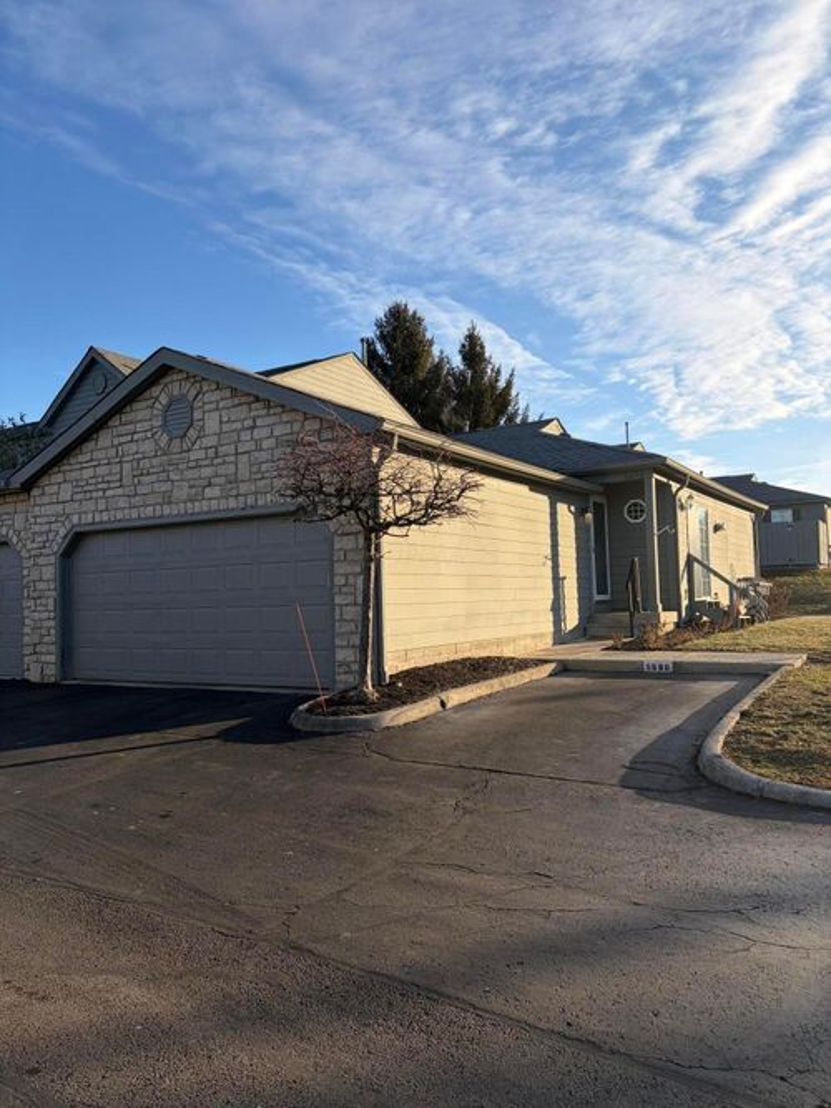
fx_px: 832
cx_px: 416
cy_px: 554
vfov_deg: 67.3
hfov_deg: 53.0
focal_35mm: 26
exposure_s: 1/2283
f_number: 1.6
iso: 50
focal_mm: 5.96
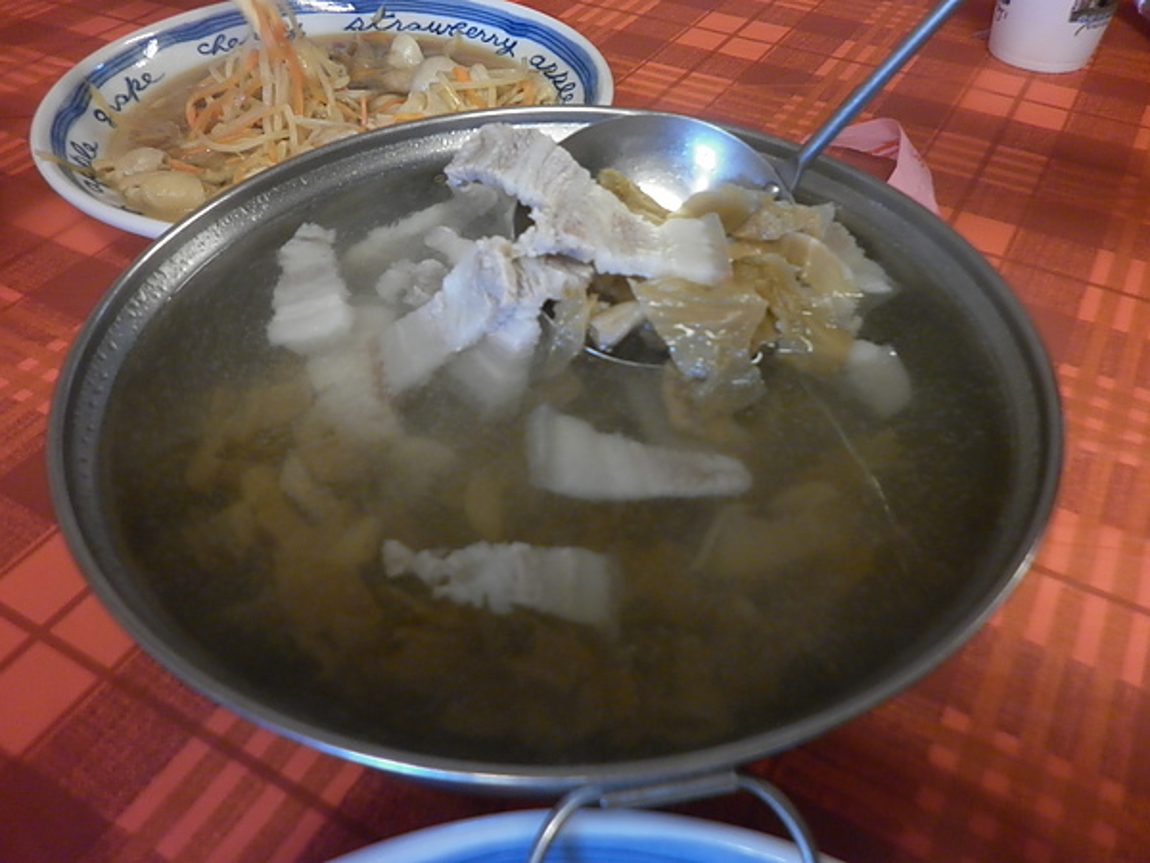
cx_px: 575
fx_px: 930
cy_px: 432
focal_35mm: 28
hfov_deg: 63.4
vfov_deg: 49.7
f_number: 2.8
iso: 200
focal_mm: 5
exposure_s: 1/20
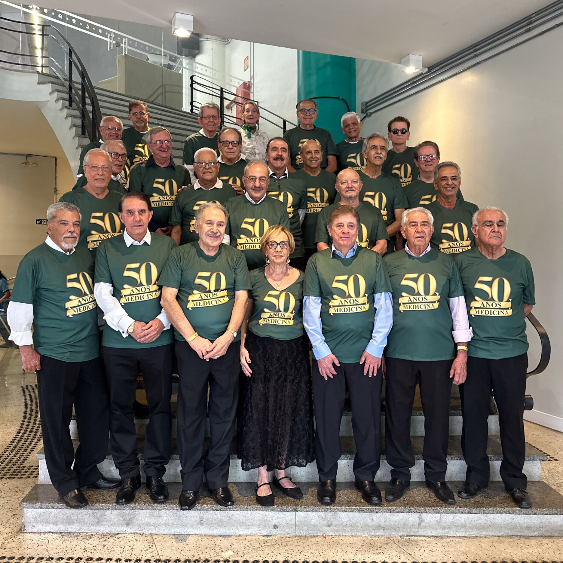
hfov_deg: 55.6
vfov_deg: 55.3
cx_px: 281
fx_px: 534
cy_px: 229
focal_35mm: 29
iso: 400
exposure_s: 1/60
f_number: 1.8
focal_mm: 6.86
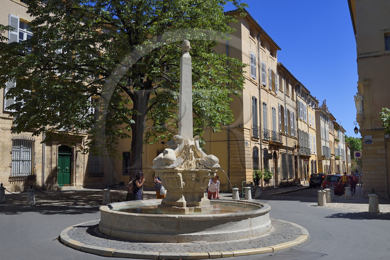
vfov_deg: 41.1
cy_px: 130
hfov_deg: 58.7
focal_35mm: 32
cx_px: 195
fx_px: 347
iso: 200
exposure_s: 1/250
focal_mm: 32
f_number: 11
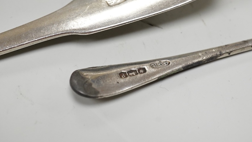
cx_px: 147
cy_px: 37
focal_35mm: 61
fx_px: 408
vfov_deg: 19.6
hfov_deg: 34.3
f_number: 11
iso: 2500
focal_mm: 30
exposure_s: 1/250
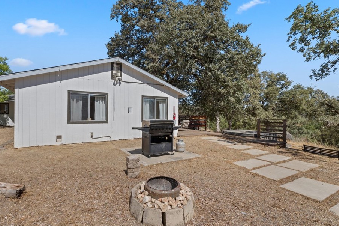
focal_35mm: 17
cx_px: 151
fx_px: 160
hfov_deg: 92.9
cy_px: 116
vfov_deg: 70.4
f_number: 8
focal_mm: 10
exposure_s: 1/100
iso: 100
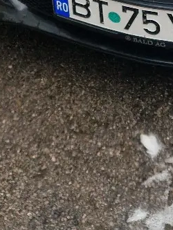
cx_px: 176
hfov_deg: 15.7
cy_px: -185
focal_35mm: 92
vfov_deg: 17.3
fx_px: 613
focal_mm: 5.4
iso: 64
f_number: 1.8
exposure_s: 1/182
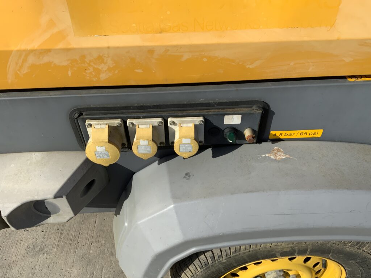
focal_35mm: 29
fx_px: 311
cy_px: 139
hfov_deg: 61.7
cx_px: 186
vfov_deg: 48.2
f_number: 1.8
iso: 16
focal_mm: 3
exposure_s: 1/1912
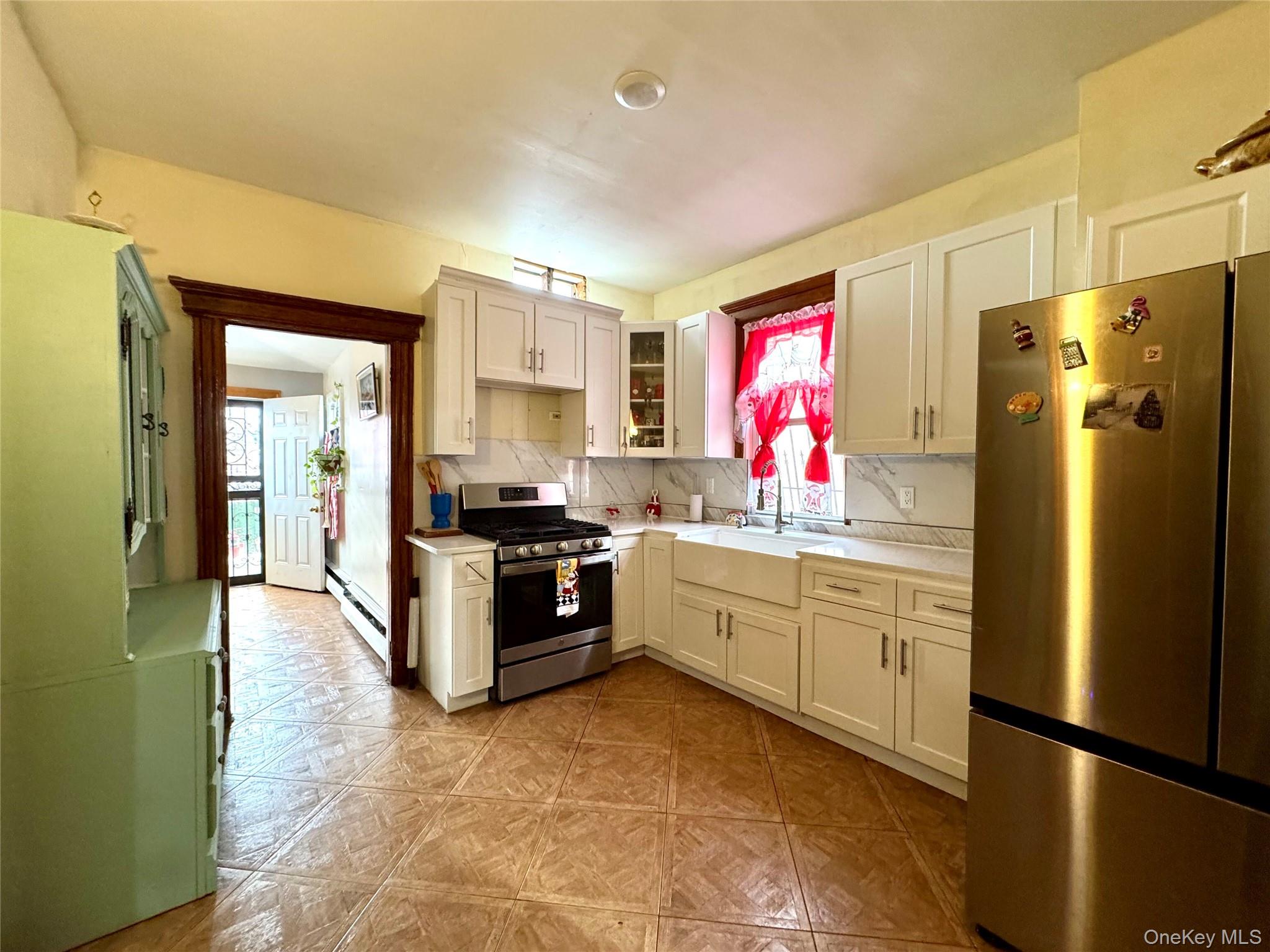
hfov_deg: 102.1
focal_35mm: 14
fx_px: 514
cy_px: 476
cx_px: 635
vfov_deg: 85.7
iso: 320
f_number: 2.2
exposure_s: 1/60
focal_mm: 2.22
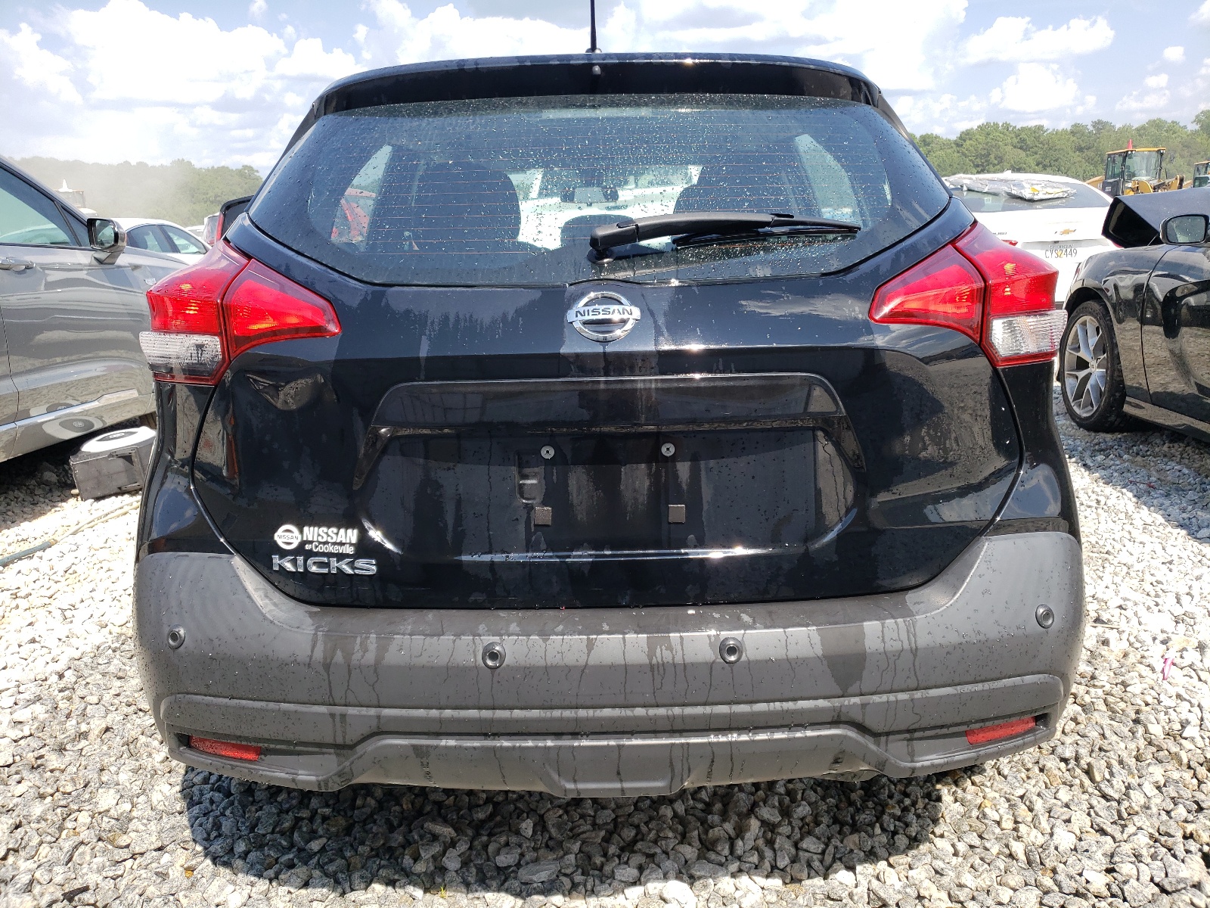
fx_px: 909
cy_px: 454
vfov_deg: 53.1
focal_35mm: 26
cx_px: 605
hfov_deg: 67.3
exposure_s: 1/1429
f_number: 1.5
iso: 50
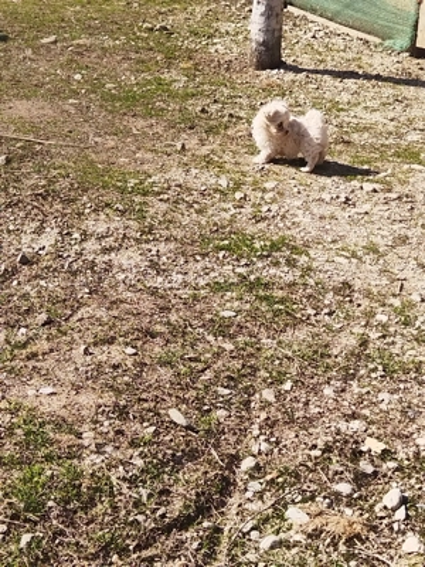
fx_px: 933
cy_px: 284
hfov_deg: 25.7
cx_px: 212
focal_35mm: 57
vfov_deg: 33.8
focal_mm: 4.95
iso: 100
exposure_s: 1/601
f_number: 1.9
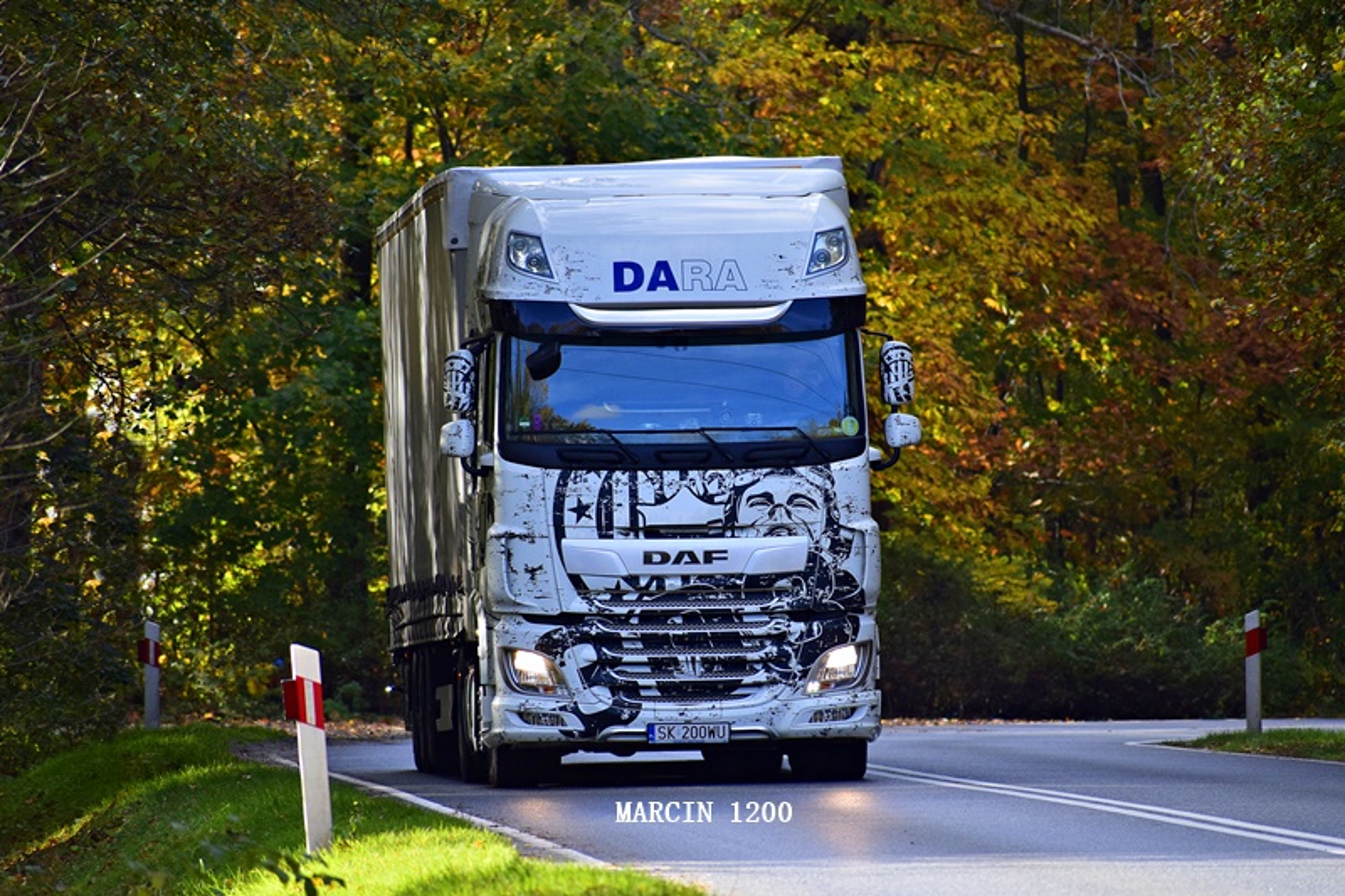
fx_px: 15127
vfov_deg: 3.4
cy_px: 448
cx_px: 672
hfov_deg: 5.1
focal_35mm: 405
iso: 800
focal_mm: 270
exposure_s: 1/640
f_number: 6.3
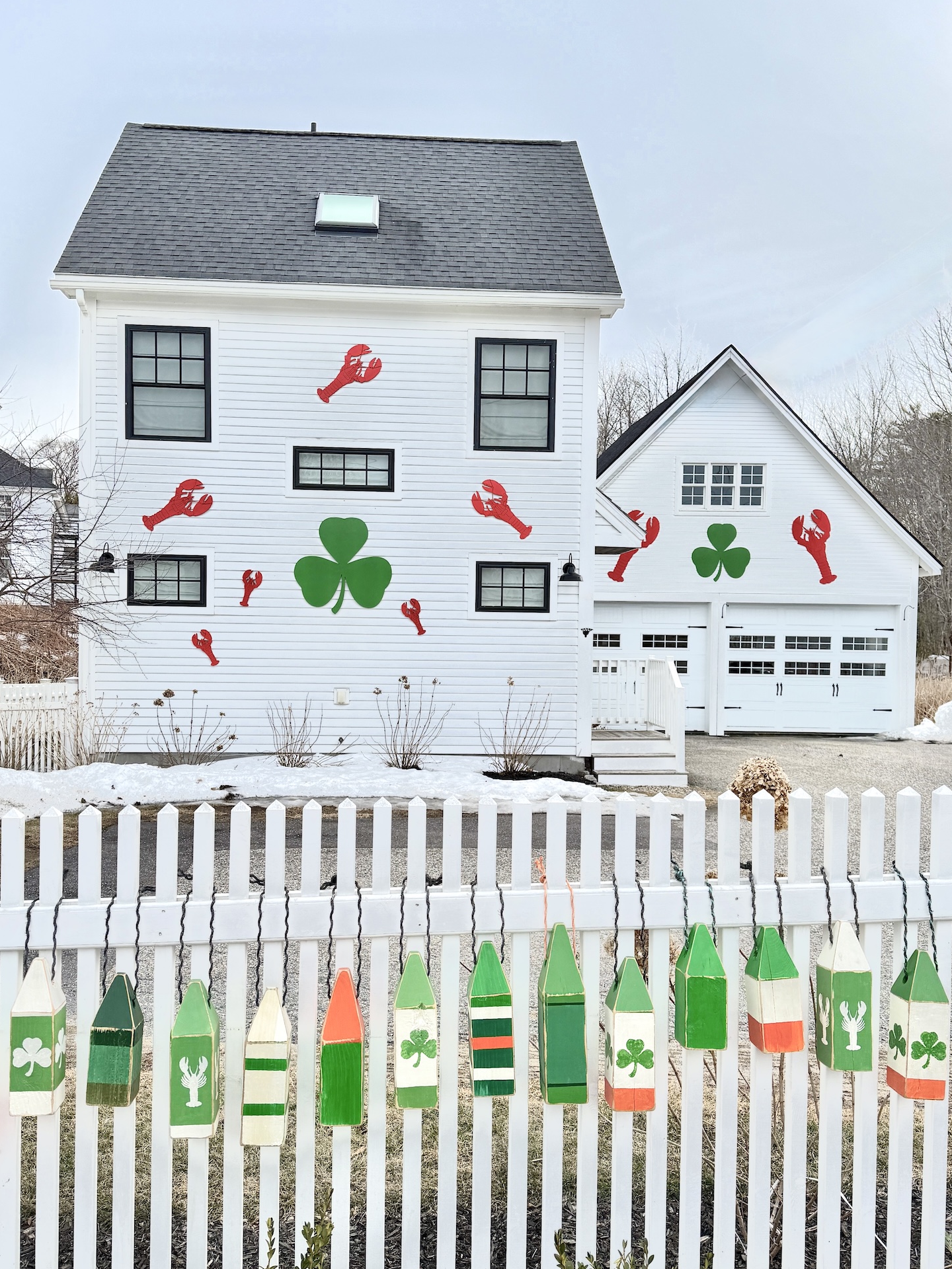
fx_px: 917
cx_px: 495
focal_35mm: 25
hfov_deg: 54.9
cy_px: 613
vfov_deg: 69.4
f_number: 1.78
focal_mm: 6.76
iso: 80
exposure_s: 1/2445
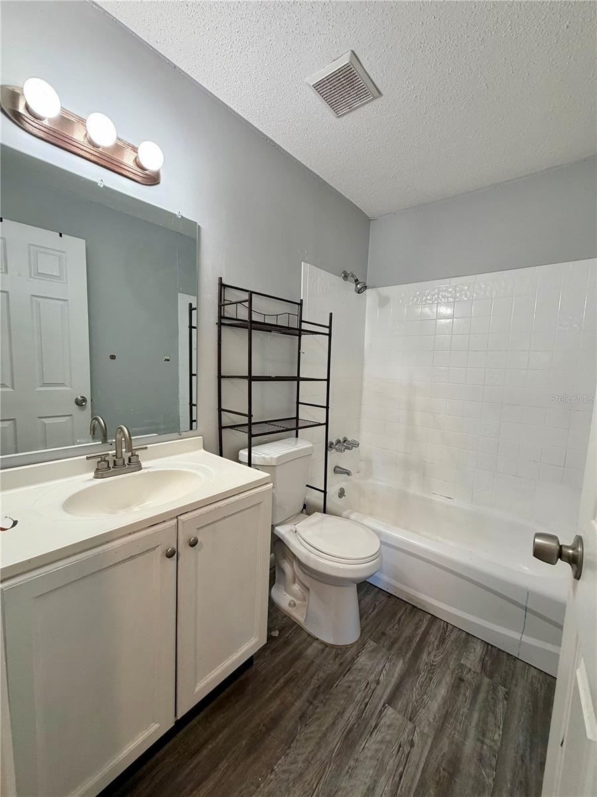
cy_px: 398
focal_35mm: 14
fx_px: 322
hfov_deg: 85.7
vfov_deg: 102.1
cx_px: 298
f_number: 2.2
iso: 200
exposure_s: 1/60
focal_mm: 2.22
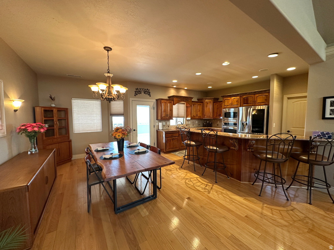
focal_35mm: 14
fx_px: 135
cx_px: 167
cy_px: 125
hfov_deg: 102.1
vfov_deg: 85.7
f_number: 2.2
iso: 200
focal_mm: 2.22
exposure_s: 1/60
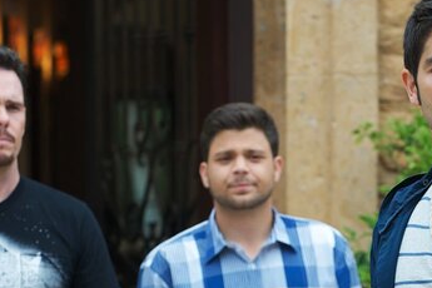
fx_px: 3900
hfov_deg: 6.3
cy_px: 285
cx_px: 280
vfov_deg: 4.2
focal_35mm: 325
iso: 400
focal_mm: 140
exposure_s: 1/160
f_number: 6.3
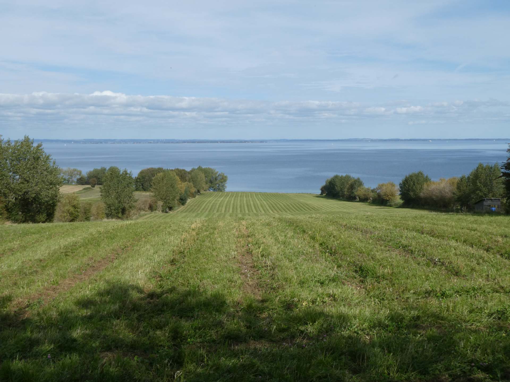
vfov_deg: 32.9
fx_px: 648
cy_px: 191
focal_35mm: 44
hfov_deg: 42.9
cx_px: 255
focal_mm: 7.8
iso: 80
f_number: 5.6
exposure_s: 1/400
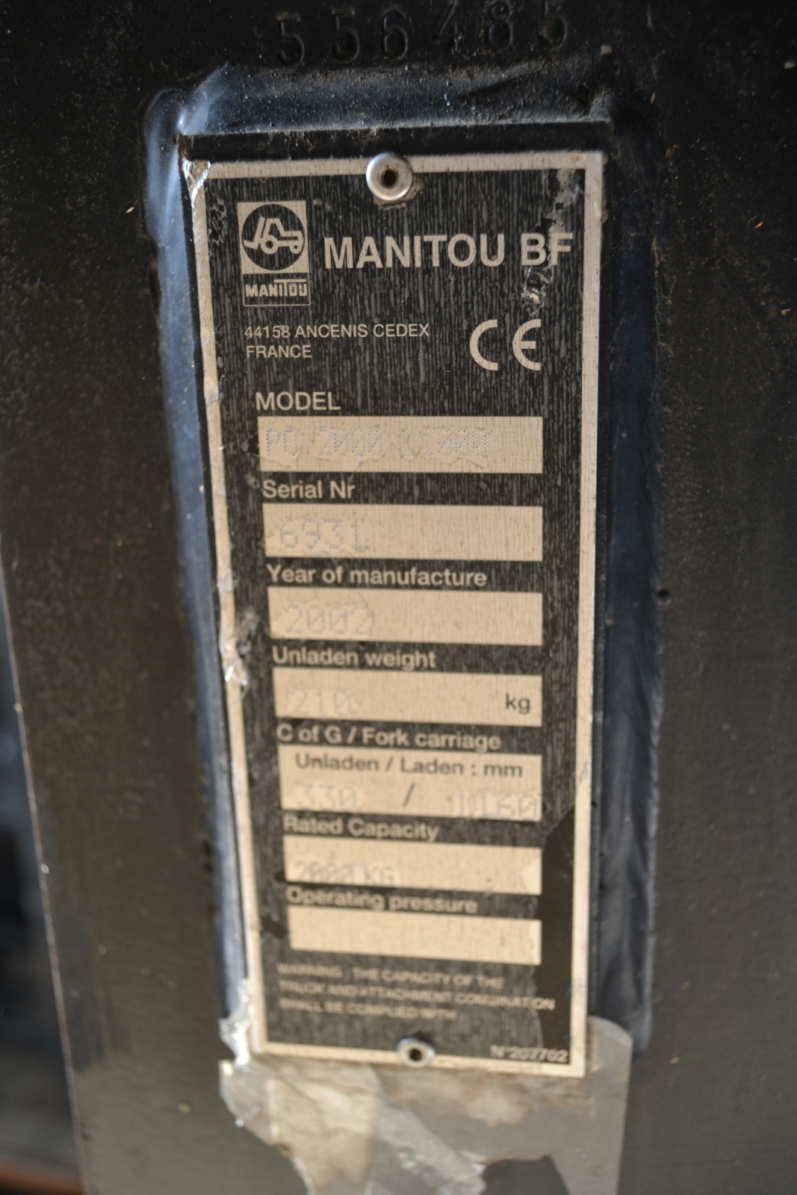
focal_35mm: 42
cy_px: 598
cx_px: 398
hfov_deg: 31.9
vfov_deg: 46.4
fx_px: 1394
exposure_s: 1/50
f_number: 4.5
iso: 400
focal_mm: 28
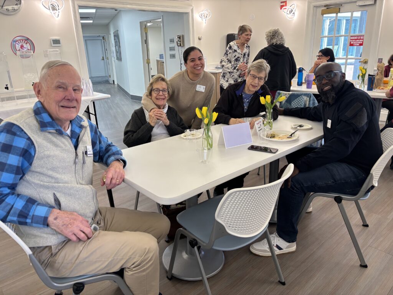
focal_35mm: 26
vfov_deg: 53.1
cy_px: 148
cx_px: 196
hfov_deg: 67.3
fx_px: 295
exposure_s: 1/120
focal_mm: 5.96
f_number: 1.6
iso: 125
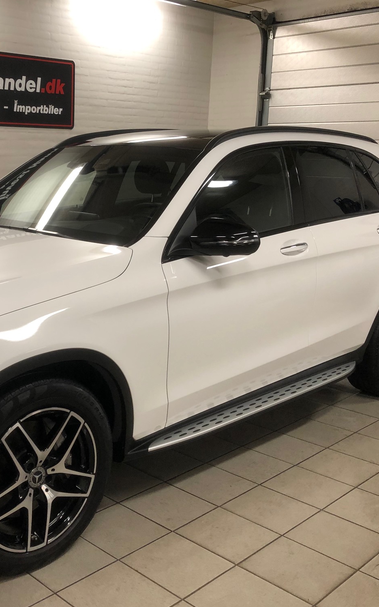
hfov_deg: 31.2
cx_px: 77
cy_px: 303
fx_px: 661
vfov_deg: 49.3
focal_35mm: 40
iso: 32
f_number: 1.8
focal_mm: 3.99
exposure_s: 1/33
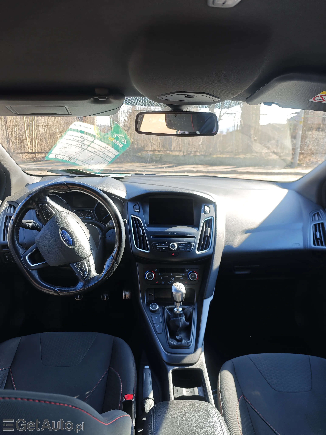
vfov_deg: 73.9
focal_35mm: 23
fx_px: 289
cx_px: 163
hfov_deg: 58.9
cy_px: 218
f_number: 2
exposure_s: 1/134
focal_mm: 8.72
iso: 50
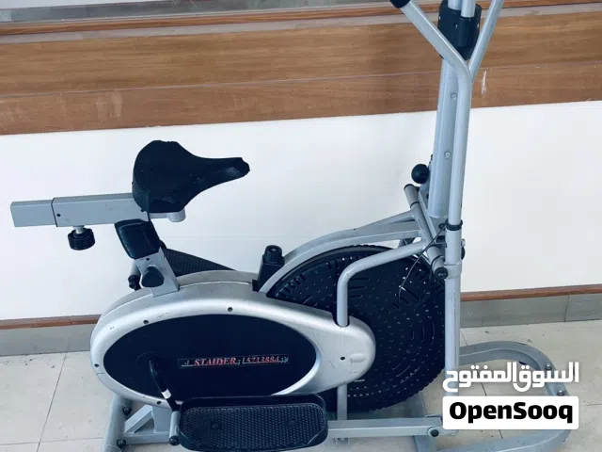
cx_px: 301
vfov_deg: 54.9
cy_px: 226
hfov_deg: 69.4
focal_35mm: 25
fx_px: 435
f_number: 1.6
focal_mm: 5.1
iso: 100
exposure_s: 1/121
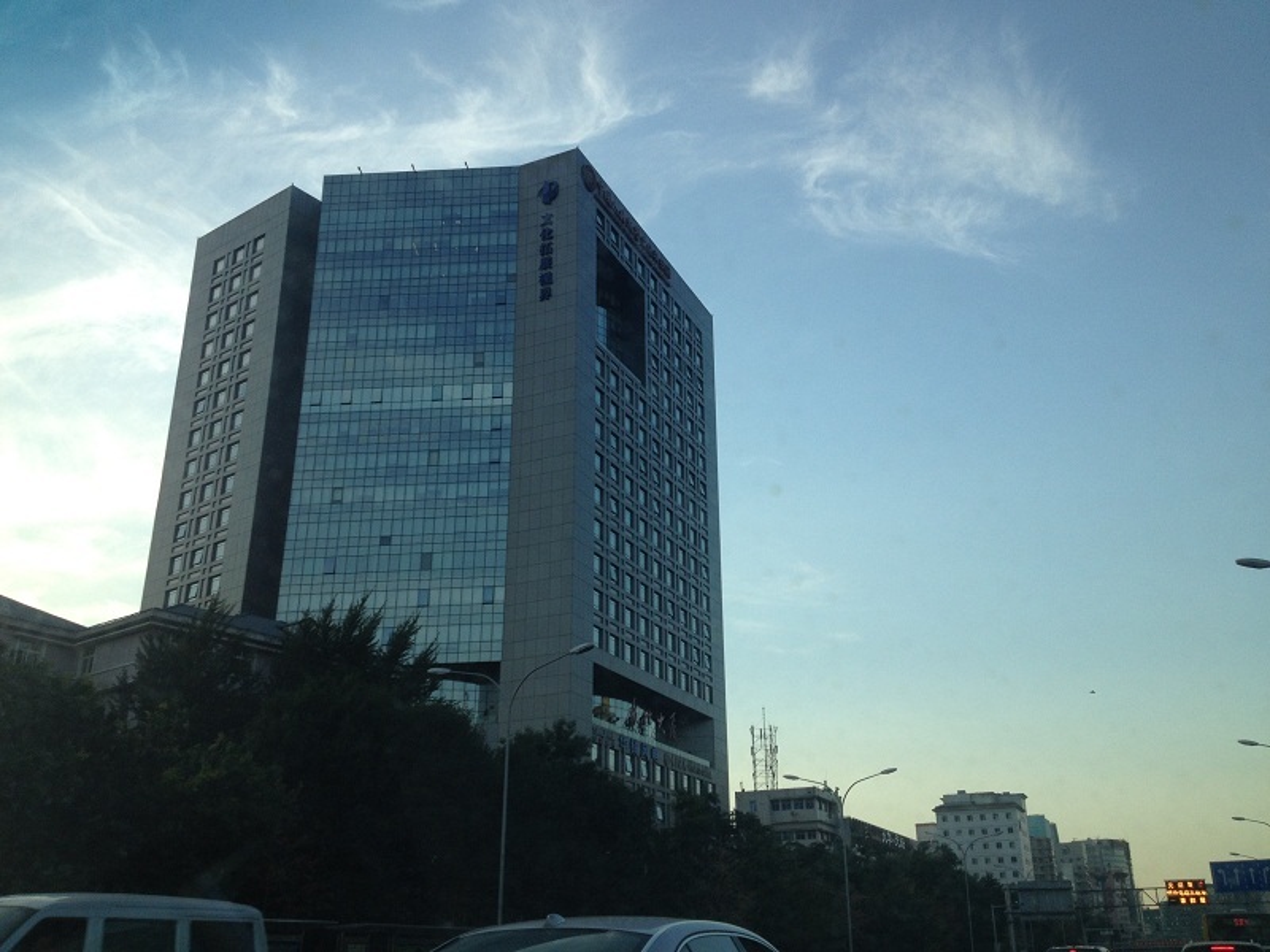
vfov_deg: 40.7
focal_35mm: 35
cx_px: 635
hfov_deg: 52.6
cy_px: 476
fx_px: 1284
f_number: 2.4
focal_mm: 4.28
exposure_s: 1/521
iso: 50
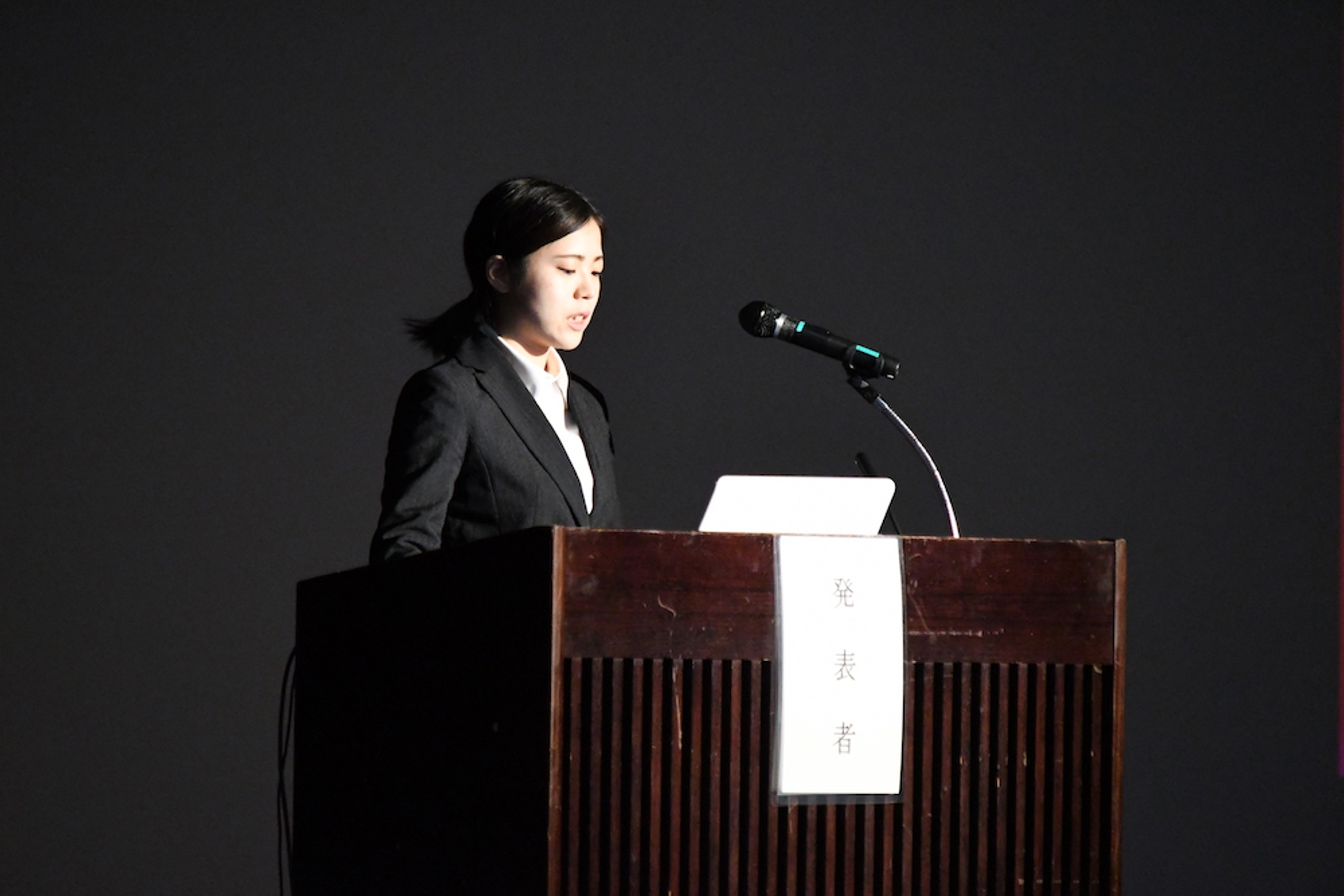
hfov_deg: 6.2
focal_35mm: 330
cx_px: 672
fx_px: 12321
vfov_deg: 4.2
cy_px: 448
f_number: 5.3
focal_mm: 220
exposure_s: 1/320
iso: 12800
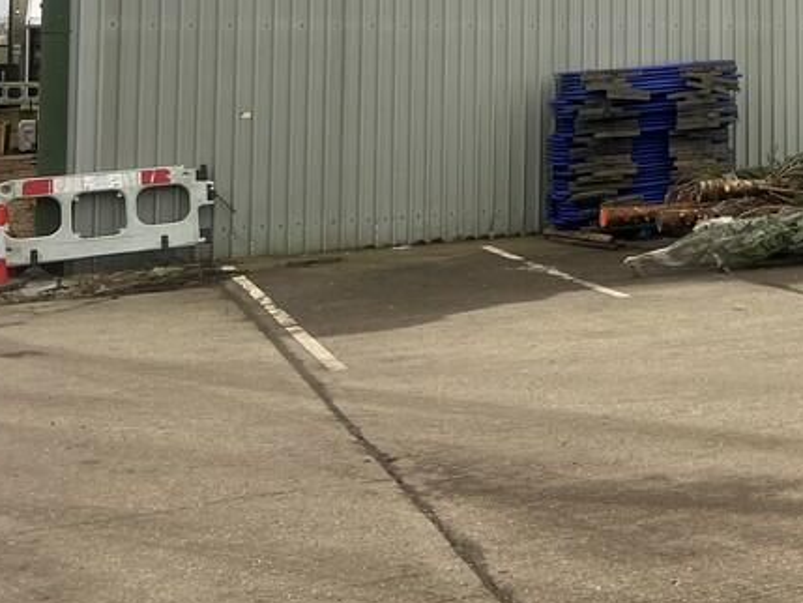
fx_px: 1439
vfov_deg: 22.6
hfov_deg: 27.8
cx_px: 932
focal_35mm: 62
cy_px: -15
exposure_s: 1/389
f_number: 1.5
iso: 50
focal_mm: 5.7
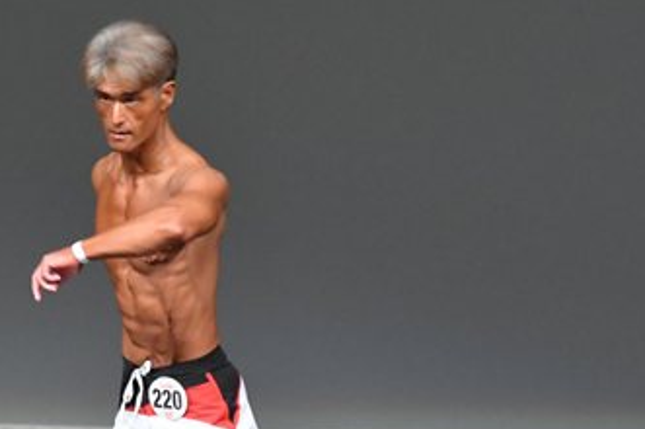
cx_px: 254
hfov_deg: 2.8
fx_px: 13209
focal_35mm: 738
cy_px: 392
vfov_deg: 1.9
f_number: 5.6
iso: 5000
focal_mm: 210
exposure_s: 1/400
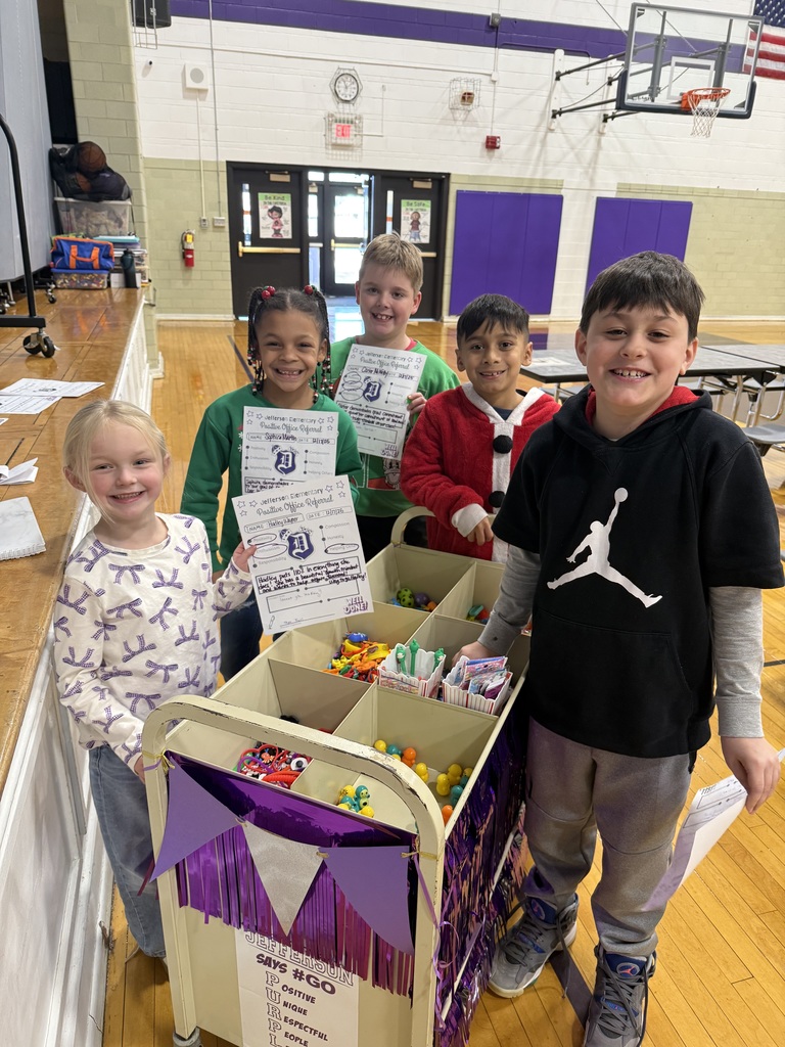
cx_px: 392
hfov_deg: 56.8
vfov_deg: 71.6
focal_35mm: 24
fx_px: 726
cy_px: 524
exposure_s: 1/60
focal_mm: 6.76
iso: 250
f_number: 1.78
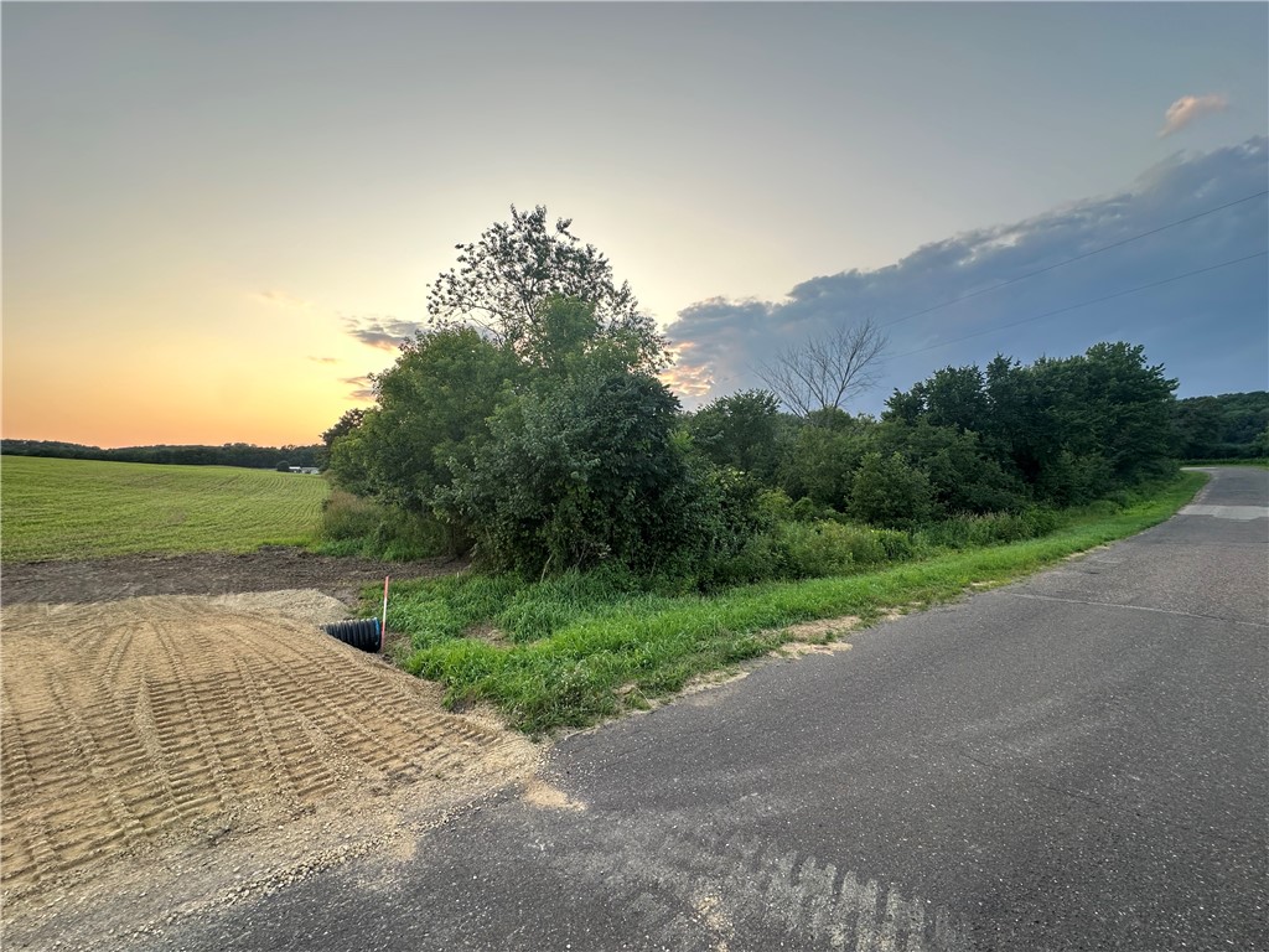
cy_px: 476
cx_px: 634
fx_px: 513
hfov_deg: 102.1
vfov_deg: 85.7
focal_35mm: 14
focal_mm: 2.22
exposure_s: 1/99
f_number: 2.2
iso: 64
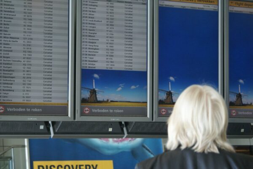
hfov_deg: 19.4
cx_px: 126
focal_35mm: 105
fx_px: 738
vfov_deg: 13.1
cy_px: 84
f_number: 5.6
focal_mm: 70
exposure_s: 1/40
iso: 400
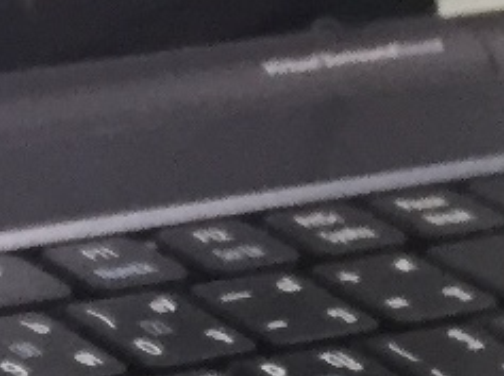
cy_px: 1079
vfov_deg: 6.8
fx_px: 2908
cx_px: -459
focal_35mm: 200
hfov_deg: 9.4
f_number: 2.2
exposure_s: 1/33
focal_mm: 4.15
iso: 125
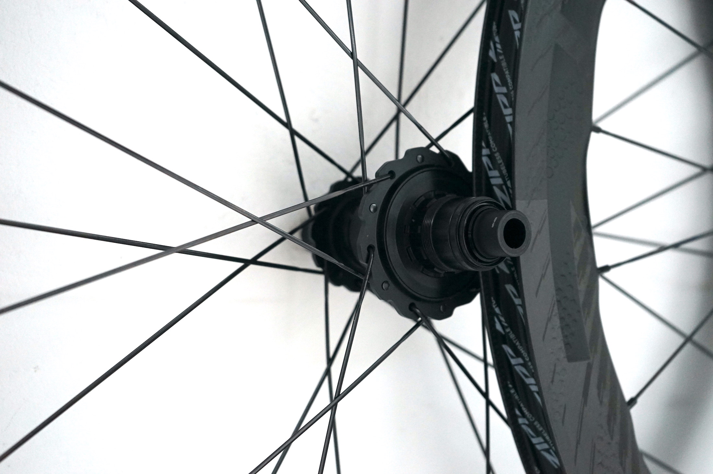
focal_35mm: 53
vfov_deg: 25.5
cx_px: 356
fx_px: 1049
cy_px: 237
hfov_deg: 37.5
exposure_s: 1/160
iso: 3200
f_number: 5
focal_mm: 53
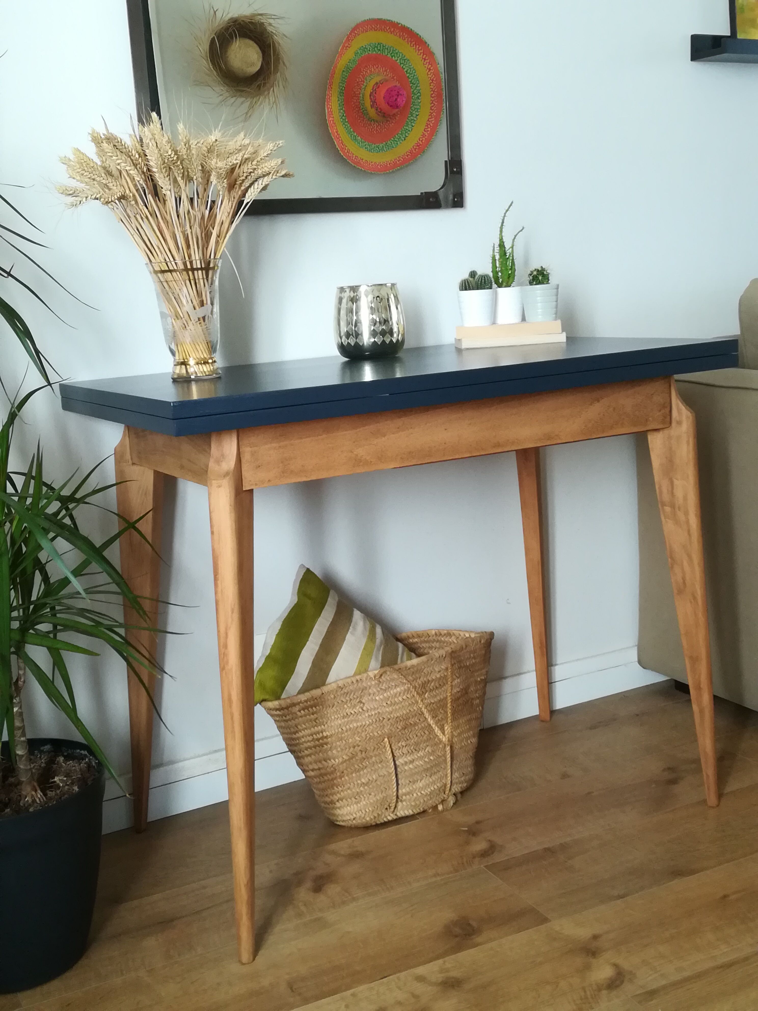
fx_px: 1168
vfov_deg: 46.8
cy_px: 506
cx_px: 379
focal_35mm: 40
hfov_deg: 36.0
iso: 200
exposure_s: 1/33.3
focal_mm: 3.83
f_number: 2.2
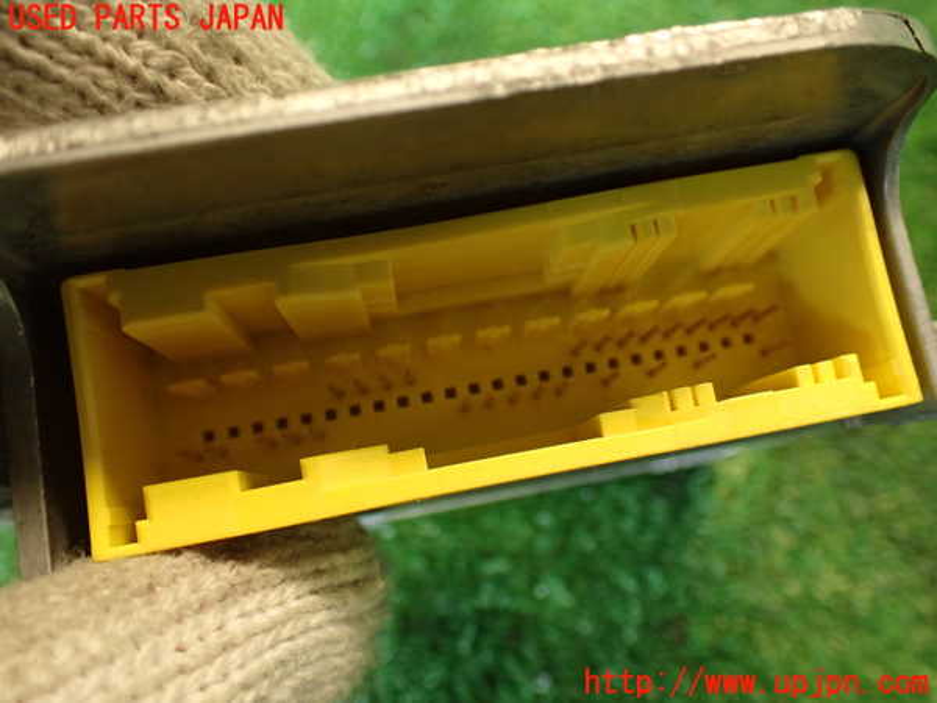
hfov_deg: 56.8
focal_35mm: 32
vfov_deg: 44.2
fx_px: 866
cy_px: 352
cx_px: 468
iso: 320
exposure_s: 1/30
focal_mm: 5.79
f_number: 2.4
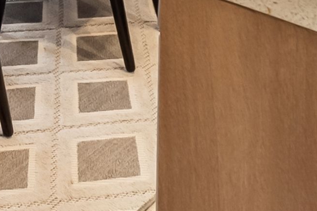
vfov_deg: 11.2
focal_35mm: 91
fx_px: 801
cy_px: -369
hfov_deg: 19.4
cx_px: -164
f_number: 8
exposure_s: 1/30
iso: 800
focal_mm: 14
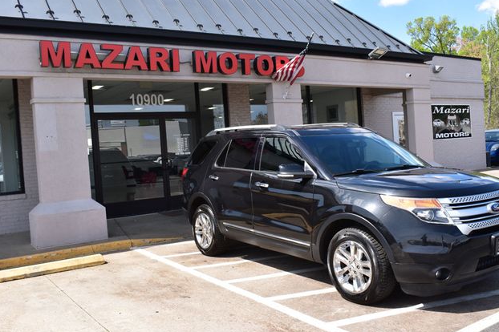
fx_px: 492
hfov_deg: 53.8
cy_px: 166
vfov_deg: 37.3
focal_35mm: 36
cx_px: 255
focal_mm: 23
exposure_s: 1/320
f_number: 11
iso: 400
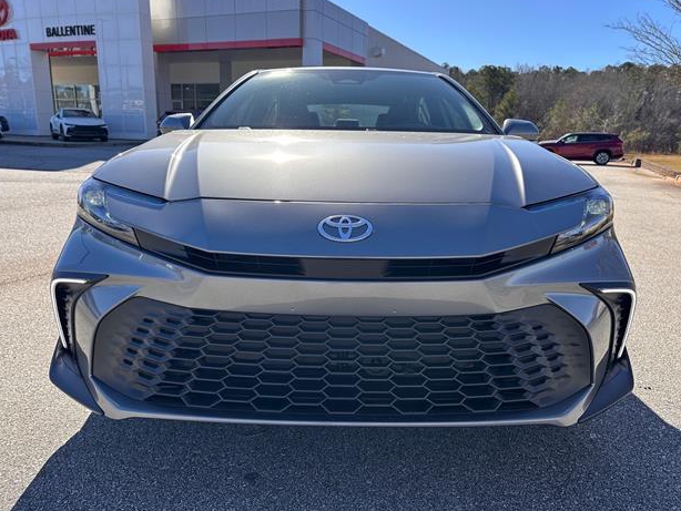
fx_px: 492
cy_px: 251
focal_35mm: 25
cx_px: 343
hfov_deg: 69.4
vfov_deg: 54.9
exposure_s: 1/2155
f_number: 1.78
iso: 80
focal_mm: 6.86
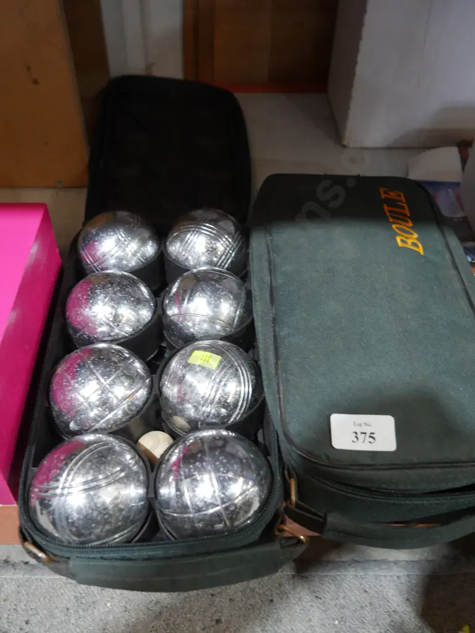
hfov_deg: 44.2
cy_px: 316
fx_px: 585
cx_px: 238
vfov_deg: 56.8
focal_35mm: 32
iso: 800
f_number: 4
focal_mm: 16
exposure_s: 1/60
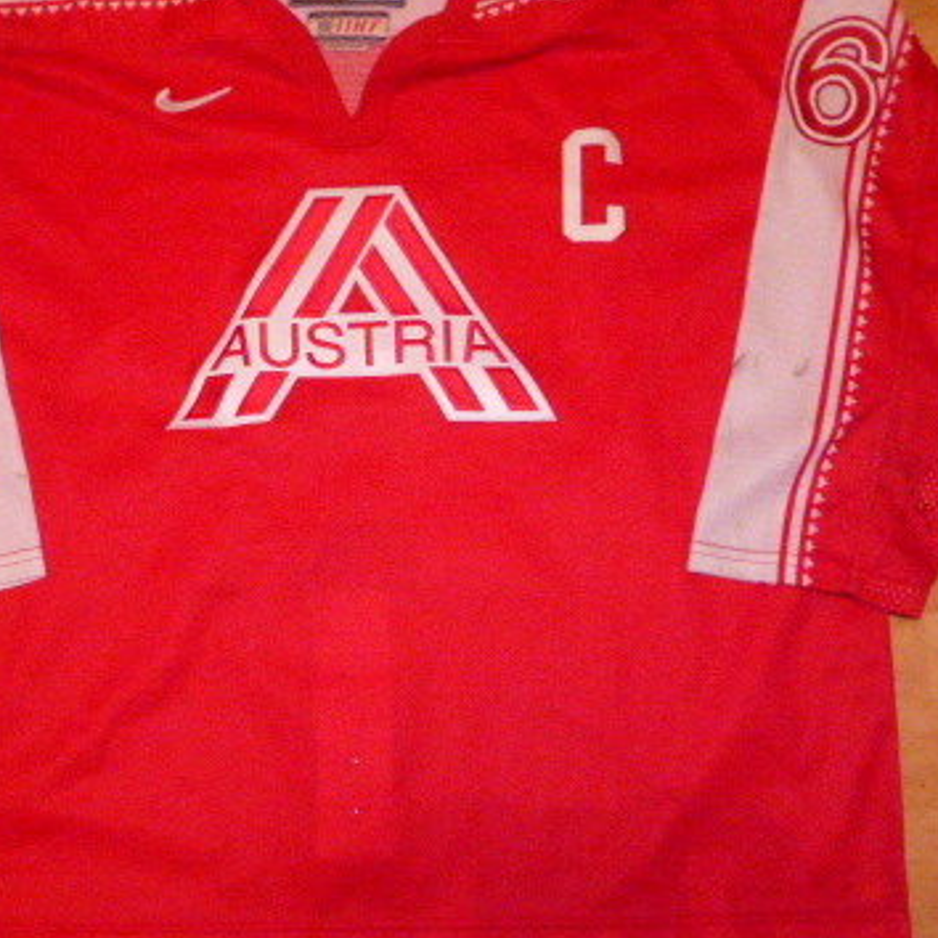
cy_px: 474
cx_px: 331
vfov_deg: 41.9
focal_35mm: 40
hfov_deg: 41.4
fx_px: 1226
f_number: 2.8
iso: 1250
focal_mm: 4.3
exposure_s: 1/25
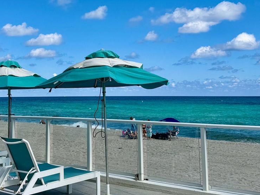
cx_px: 87
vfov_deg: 27.7
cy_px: 53
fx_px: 391
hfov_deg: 36.4
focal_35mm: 52
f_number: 1.78
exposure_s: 1/7353
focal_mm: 6.76
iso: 80
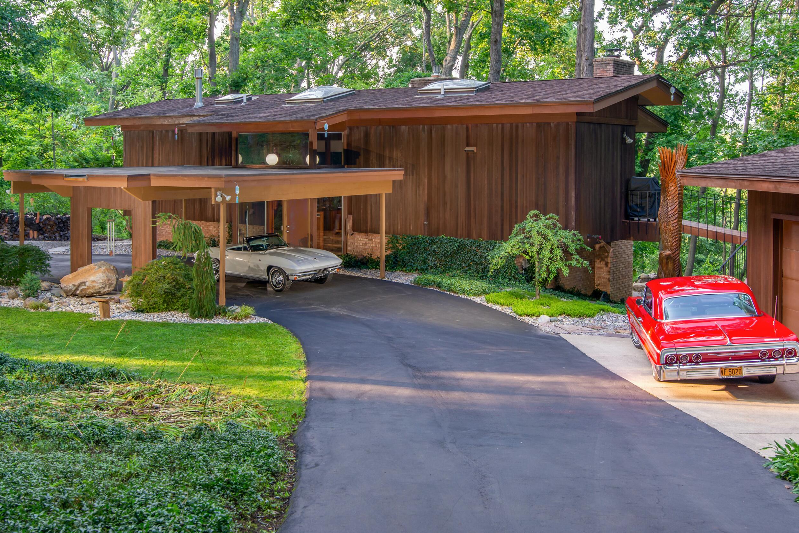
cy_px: 216
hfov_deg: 46.4
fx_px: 932
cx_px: 380
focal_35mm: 42
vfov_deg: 31.8
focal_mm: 35
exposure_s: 1/200
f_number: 7.1
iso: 200
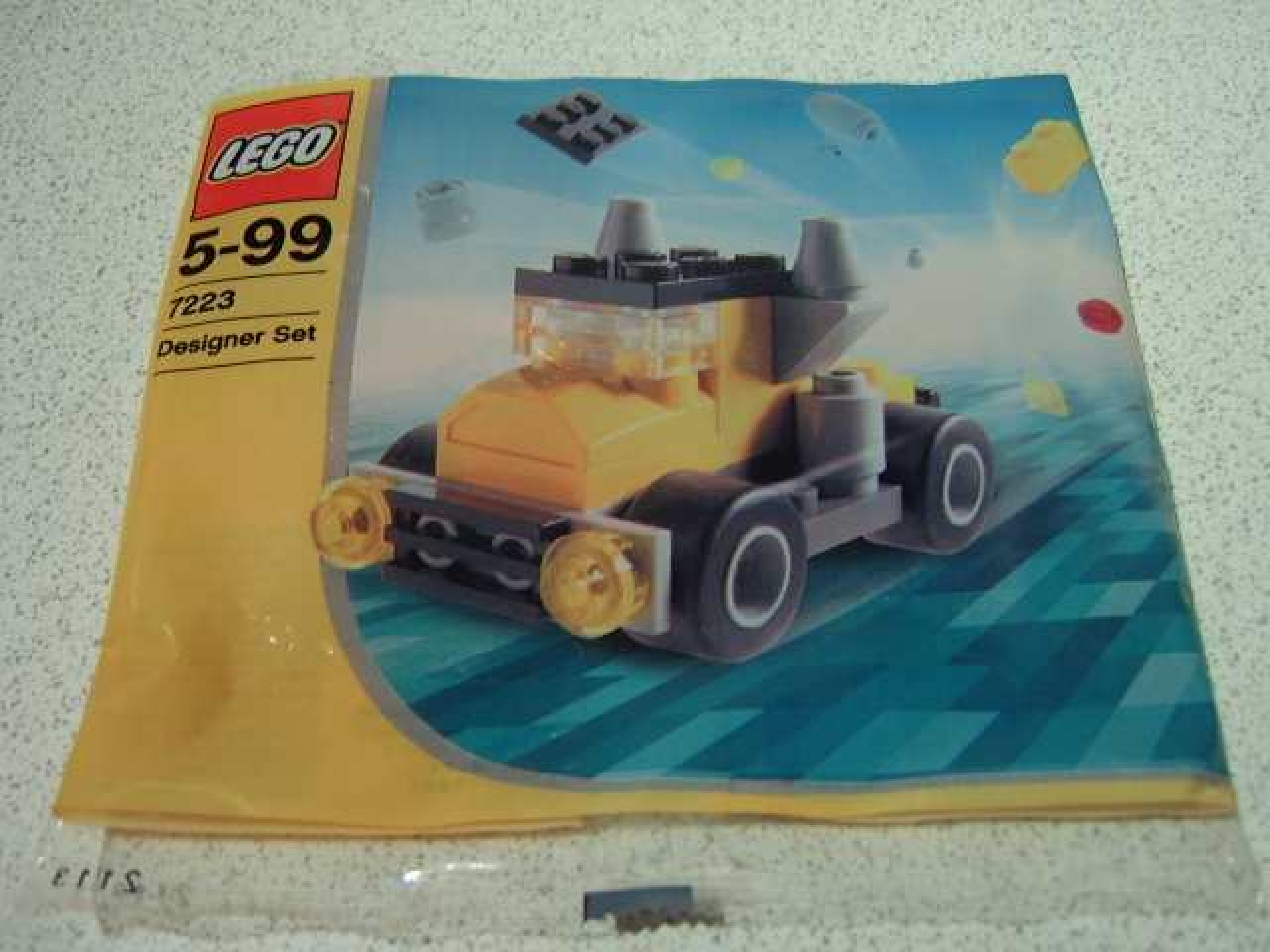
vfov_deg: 45.4
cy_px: 476
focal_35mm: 31
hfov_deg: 58.4
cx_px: 635
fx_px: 1137
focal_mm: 8.13
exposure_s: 1/12
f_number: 2.7
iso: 100
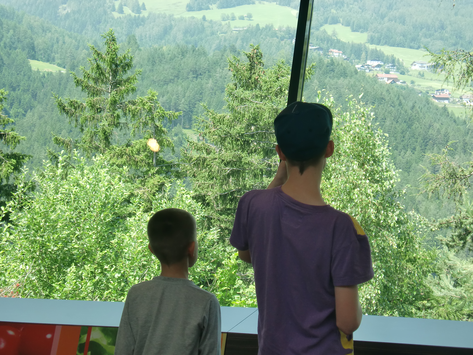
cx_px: 236
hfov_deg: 26.7
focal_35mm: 73
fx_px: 997
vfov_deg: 20.2
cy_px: 178
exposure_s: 1/80
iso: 64
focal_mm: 13.02
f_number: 4.7
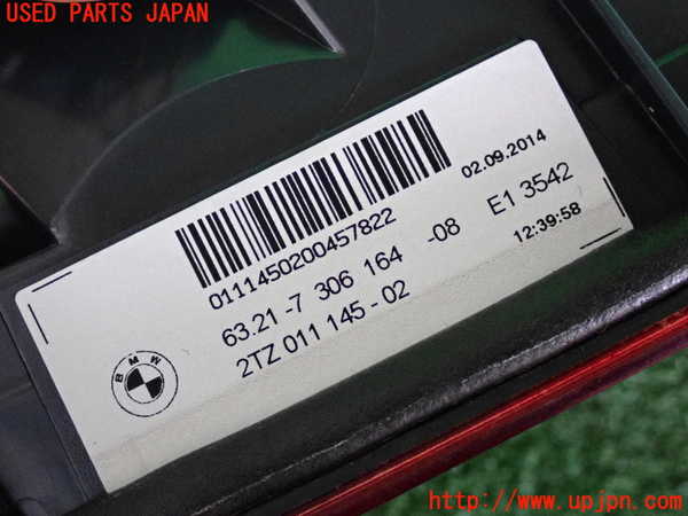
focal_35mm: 58
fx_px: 1153
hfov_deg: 33.2
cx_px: 344
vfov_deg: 25.2
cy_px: 258
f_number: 3.5
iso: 2500
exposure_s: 1/125
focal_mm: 10.35
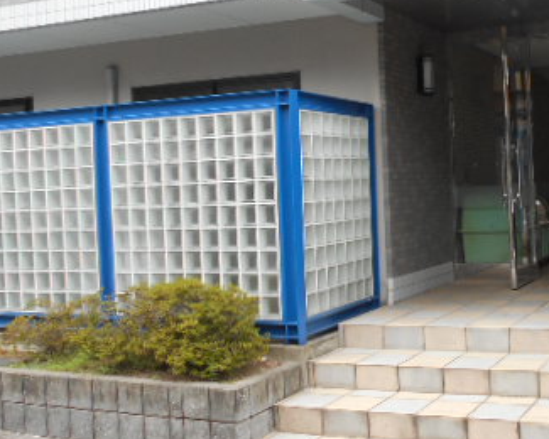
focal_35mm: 50
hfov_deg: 36.3
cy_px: 192
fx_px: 812
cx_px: 426
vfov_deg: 30.2
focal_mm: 4.6
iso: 80
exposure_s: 1/160
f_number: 3.2
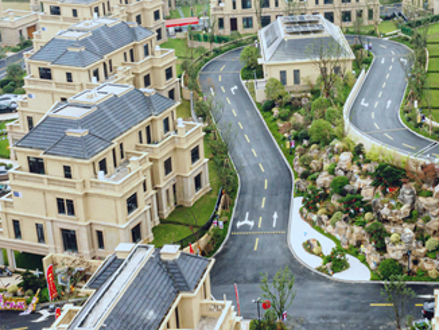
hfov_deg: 28.0
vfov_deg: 21.9
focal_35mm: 66
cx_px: 415
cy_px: 55
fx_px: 838
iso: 100
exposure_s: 1/40
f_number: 7.1
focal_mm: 10.26
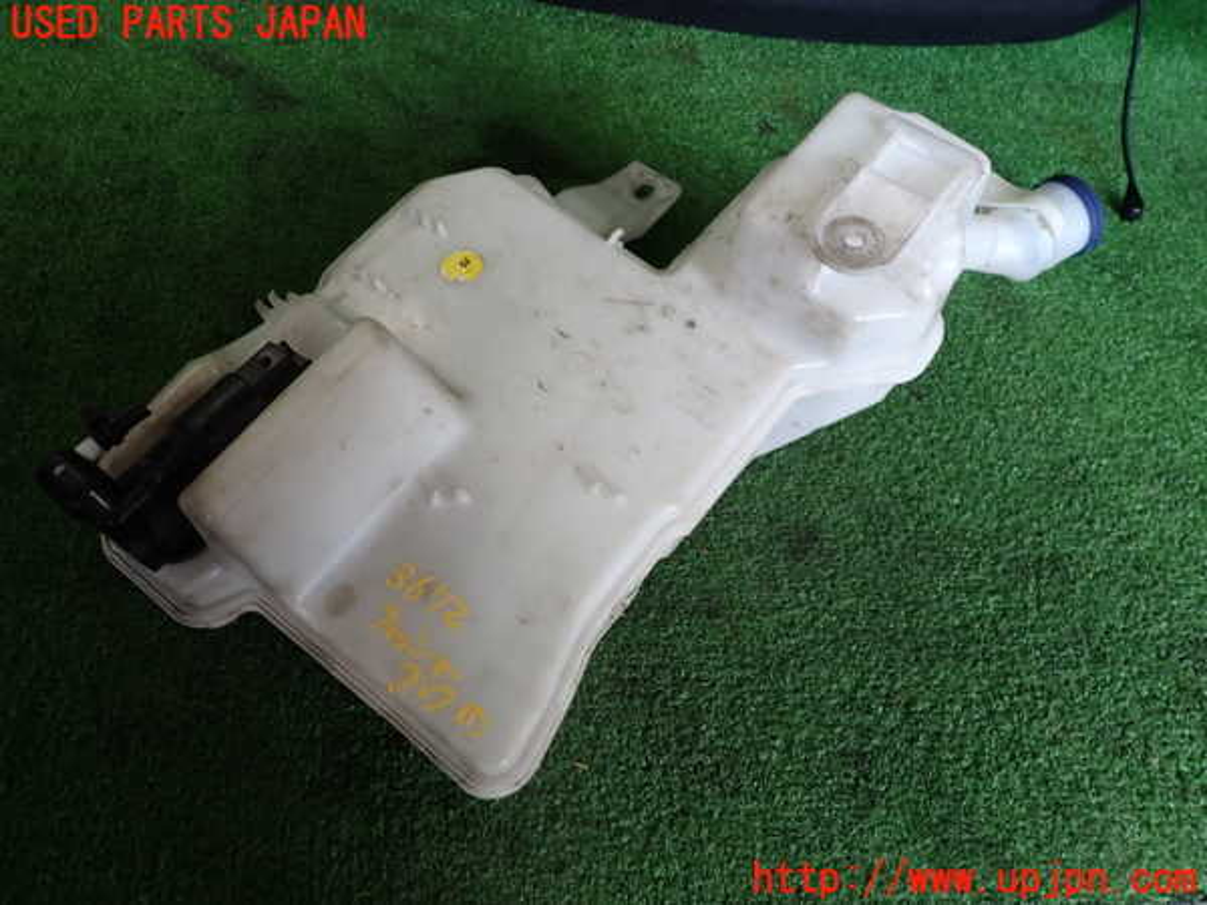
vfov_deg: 54.9
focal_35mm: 25
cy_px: 452
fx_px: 872
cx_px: 604
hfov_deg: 69.4
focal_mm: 4.5
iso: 100
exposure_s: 1/80
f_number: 2.8
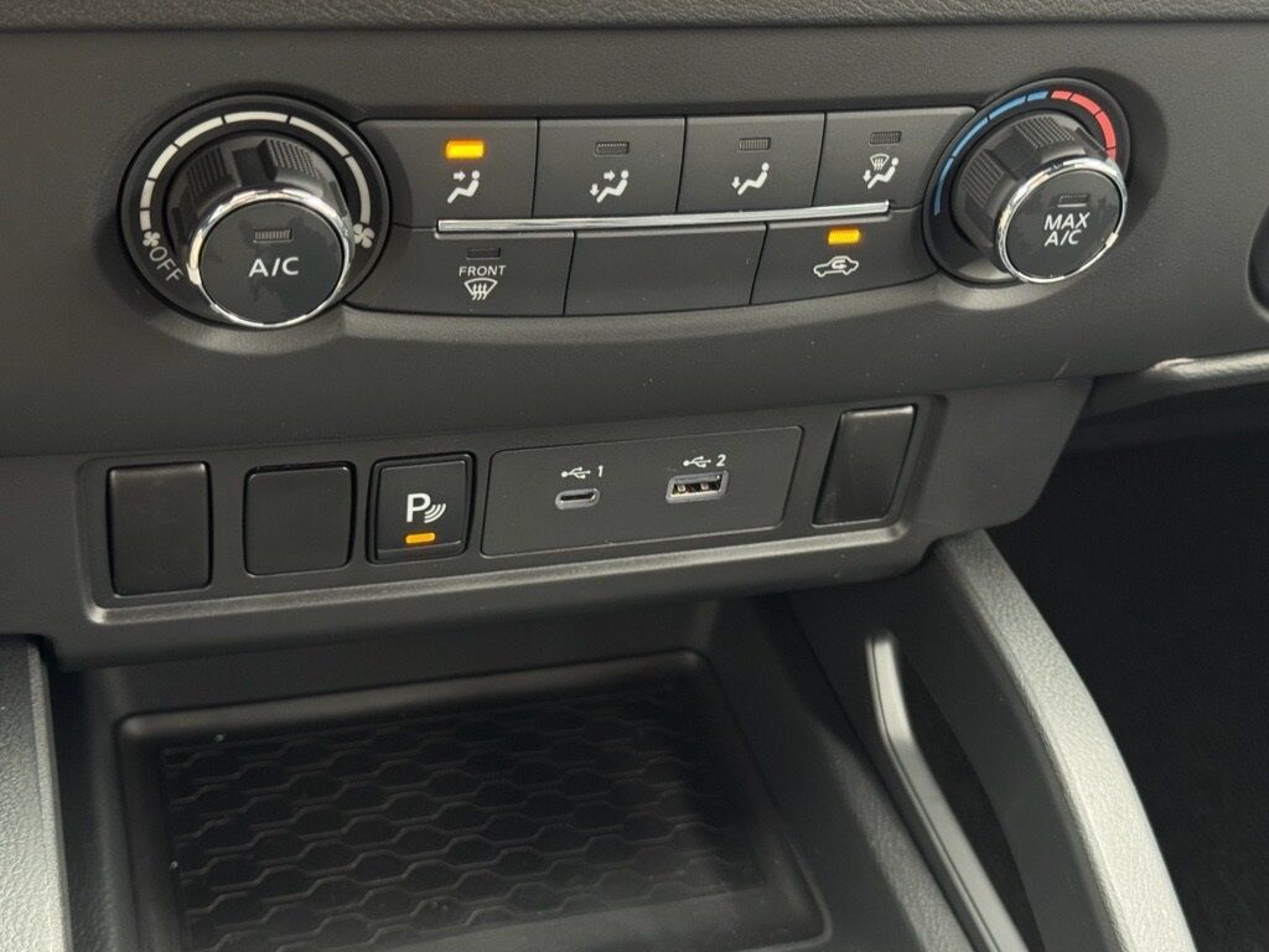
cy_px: 476
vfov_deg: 30.3
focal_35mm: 48
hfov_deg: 39.7
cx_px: 634
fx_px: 1760
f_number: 1.78
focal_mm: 6.76
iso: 320
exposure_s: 1/40
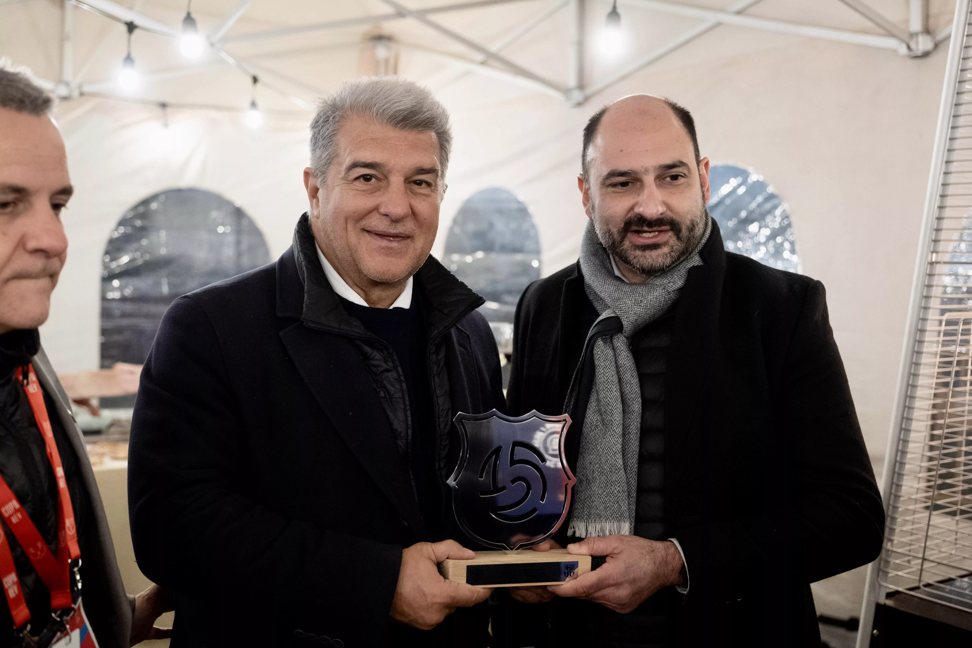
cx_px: 486
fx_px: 1134
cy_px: 324
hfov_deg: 46.4
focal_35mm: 42
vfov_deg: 31.9
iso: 8000
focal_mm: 42
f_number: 3.4
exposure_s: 1/160
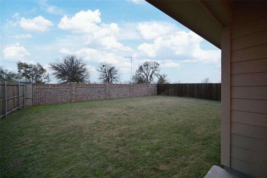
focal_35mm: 14
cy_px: 89
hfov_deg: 104.3
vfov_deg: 81.2
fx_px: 104
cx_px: 134
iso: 200
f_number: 4.5
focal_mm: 14
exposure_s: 1/80
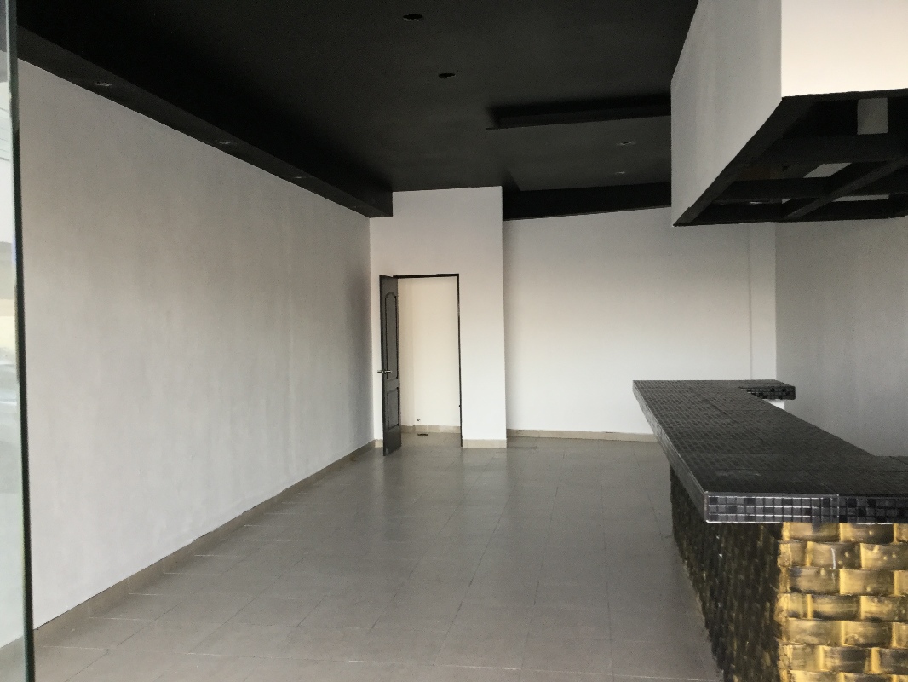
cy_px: 341
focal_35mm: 31
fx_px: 813
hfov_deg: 58.3
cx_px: 454
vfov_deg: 45.5
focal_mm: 3.3
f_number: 2.4
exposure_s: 1/30
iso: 50
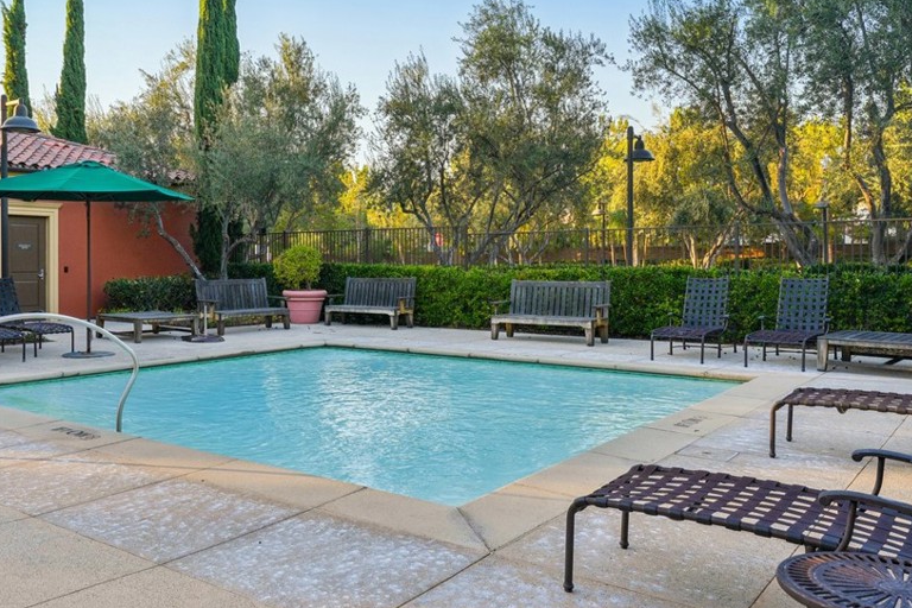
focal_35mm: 32
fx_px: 811
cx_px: 332
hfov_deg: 57.9
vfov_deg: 41.0
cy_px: 265
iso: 100
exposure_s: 1/60
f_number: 8
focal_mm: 24
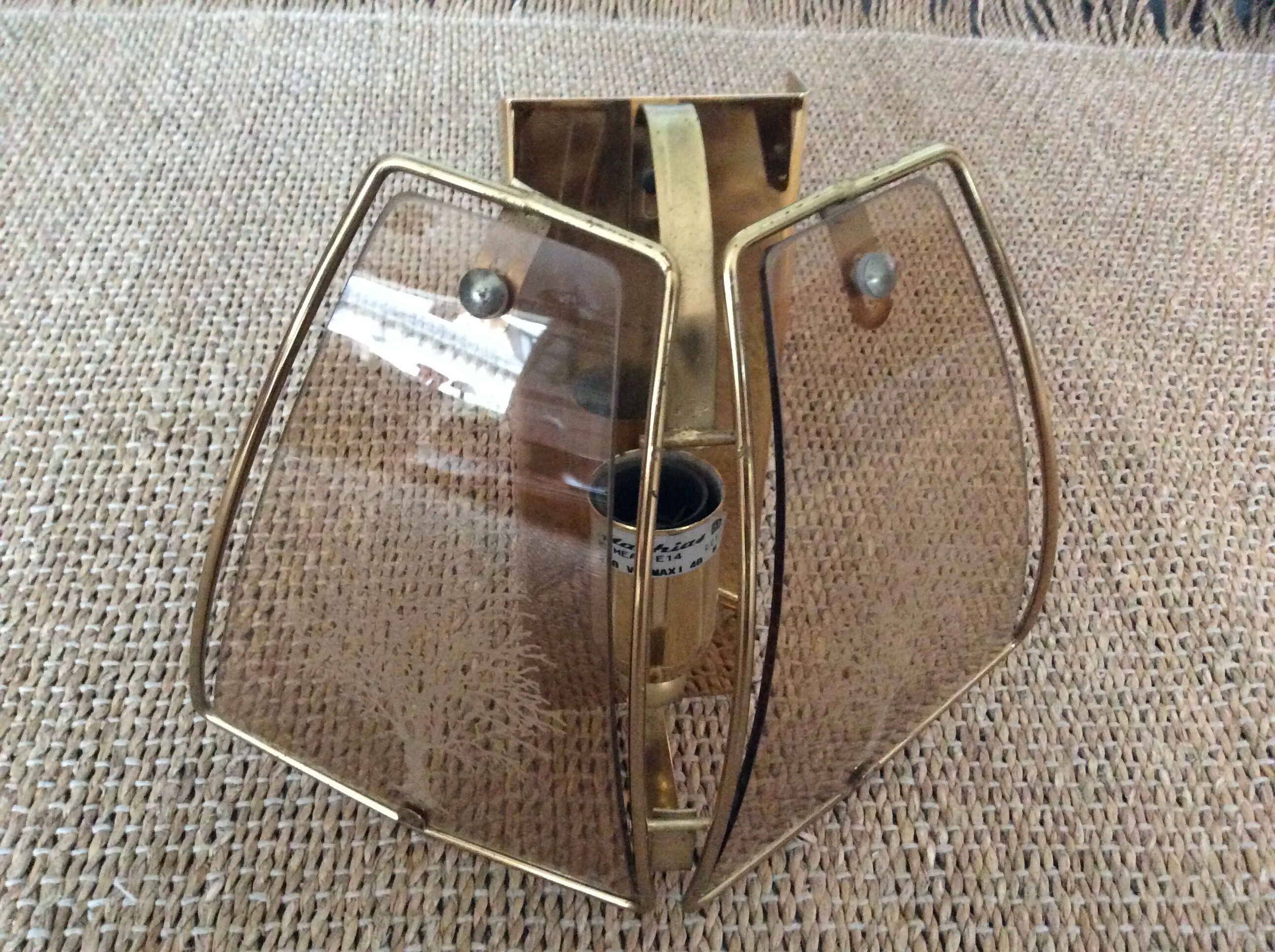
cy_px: 476
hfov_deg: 56.9
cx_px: 638
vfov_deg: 44.1
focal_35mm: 32
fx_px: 1177
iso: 500
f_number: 2.4
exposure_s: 1/17
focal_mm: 3.3
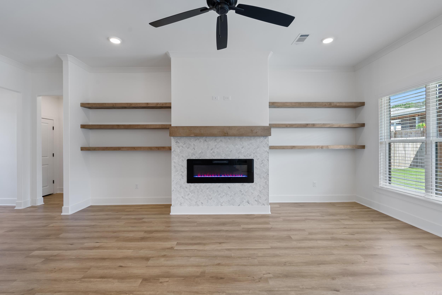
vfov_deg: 73.8
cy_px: 148
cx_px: 221
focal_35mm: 16
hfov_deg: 96.7
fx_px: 197
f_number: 9
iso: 250
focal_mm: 16
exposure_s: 1/4
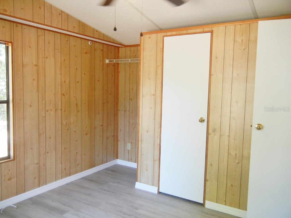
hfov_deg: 60.0
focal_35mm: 30
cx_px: 146
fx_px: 252
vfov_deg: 46.8
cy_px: 109
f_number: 3.5
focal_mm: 5.4
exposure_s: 1/30
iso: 248
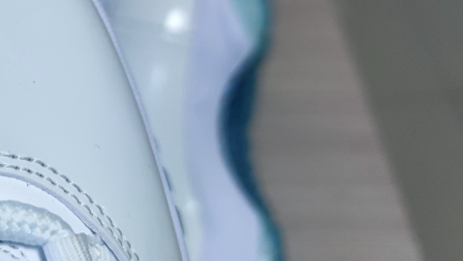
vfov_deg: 18.5
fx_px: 774
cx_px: -72
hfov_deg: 29.3
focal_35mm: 63
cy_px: -11
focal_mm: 6.72
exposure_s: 1/100
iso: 171
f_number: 1.69
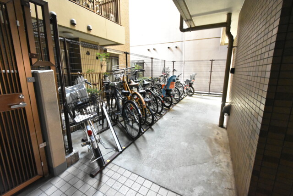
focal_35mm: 15
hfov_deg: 100.4
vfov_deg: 77.4
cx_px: 146
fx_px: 122
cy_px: 98
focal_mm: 10
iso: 6400
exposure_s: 1/125
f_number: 5.6
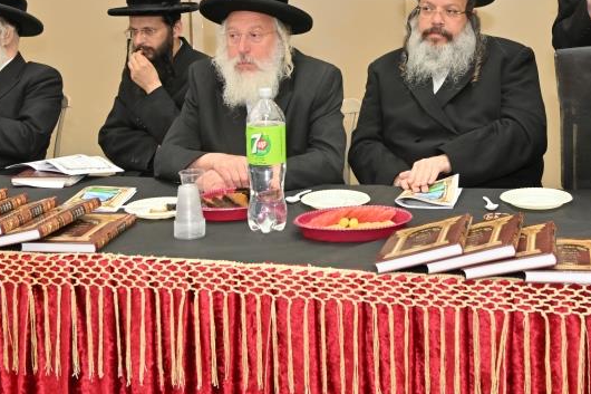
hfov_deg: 34.5
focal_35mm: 58
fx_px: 952
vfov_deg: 22.6
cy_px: 16
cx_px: 322
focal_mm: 30
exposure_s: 1/125
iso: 500
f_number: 4
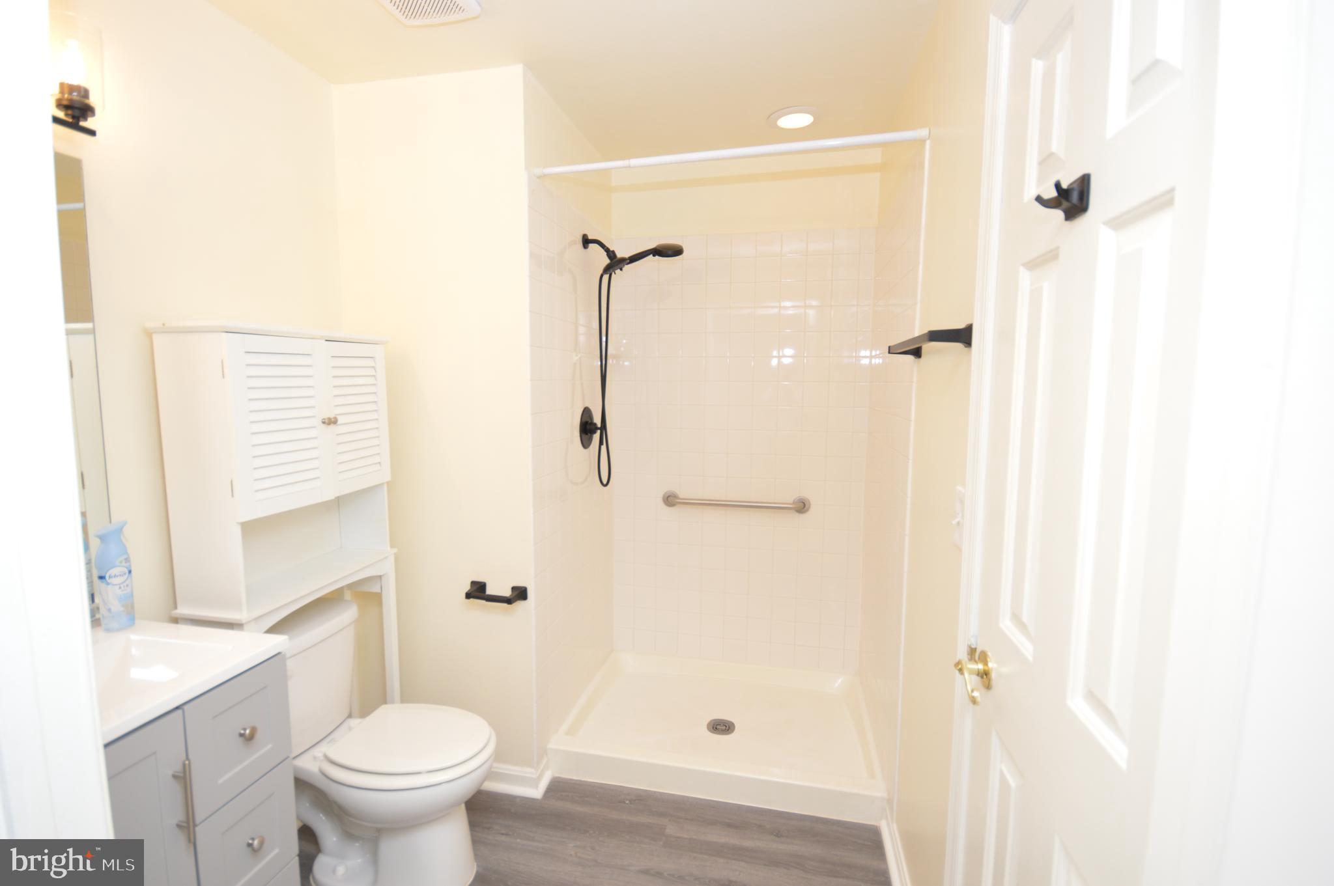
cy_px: 443
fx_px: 555
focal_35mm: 15
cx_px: 667
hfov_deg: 100.4
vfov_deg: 77.2
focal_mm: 10
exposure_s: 1/80
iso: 400
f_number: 4.5
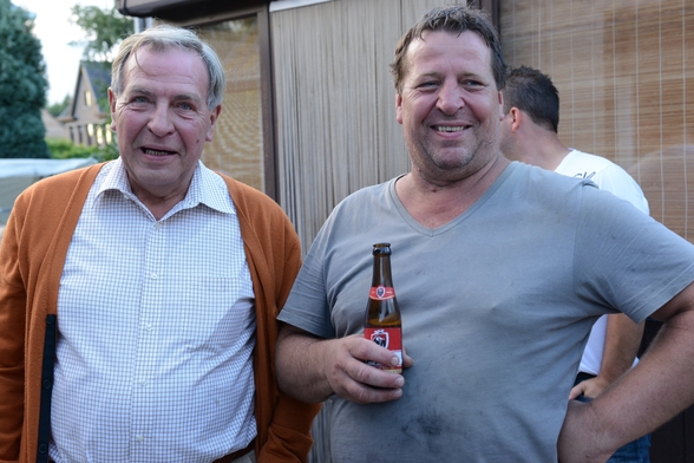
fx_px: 945
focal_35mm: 49
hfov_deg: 40.3
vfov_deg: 27.5
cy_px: 228
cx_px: 351
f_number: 5.6
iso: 1250
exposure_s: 1/125
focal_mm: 48
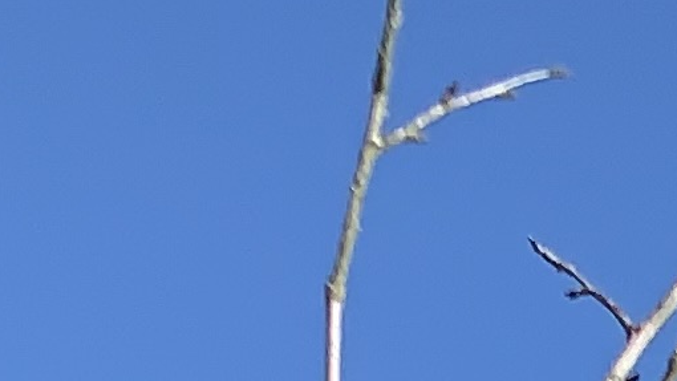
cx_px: 1769
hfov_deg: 8.6
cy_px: 1815
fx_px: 4022
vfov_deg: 4.7
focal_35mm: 224
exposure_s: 1/1536
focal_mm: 4.25
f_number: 1.8
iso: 25
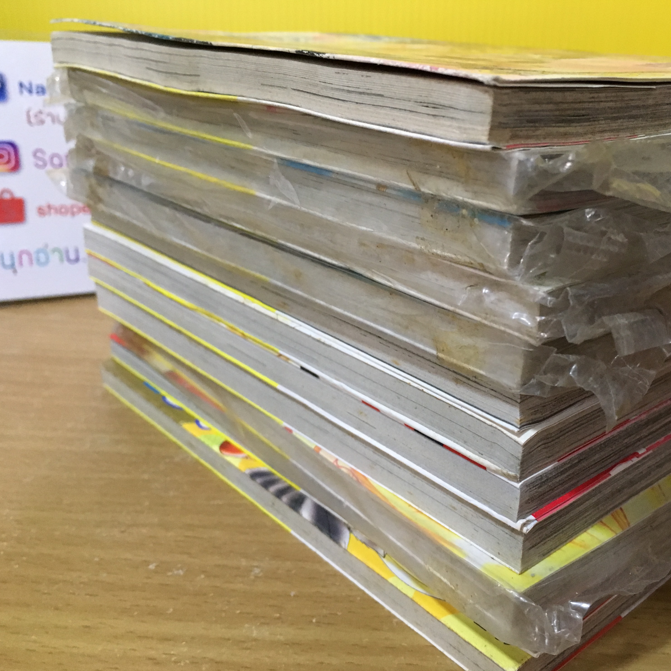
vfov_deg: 47.2
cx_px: 443
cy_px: 343
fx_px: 768
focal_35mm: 35
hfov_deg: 46.5
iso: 200
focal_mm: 4.15
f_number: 2.2
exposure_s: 1/17
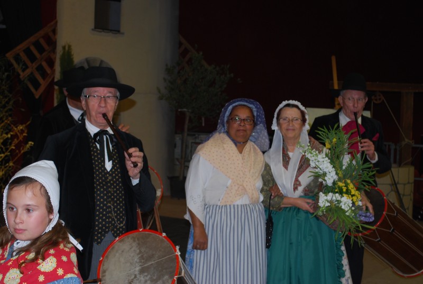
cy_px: 142
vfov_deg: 22.7
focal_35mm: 60
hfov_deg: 33.3
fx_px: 706
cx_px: 212
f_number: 5.3
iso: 200
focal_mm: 40
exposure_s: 1/60
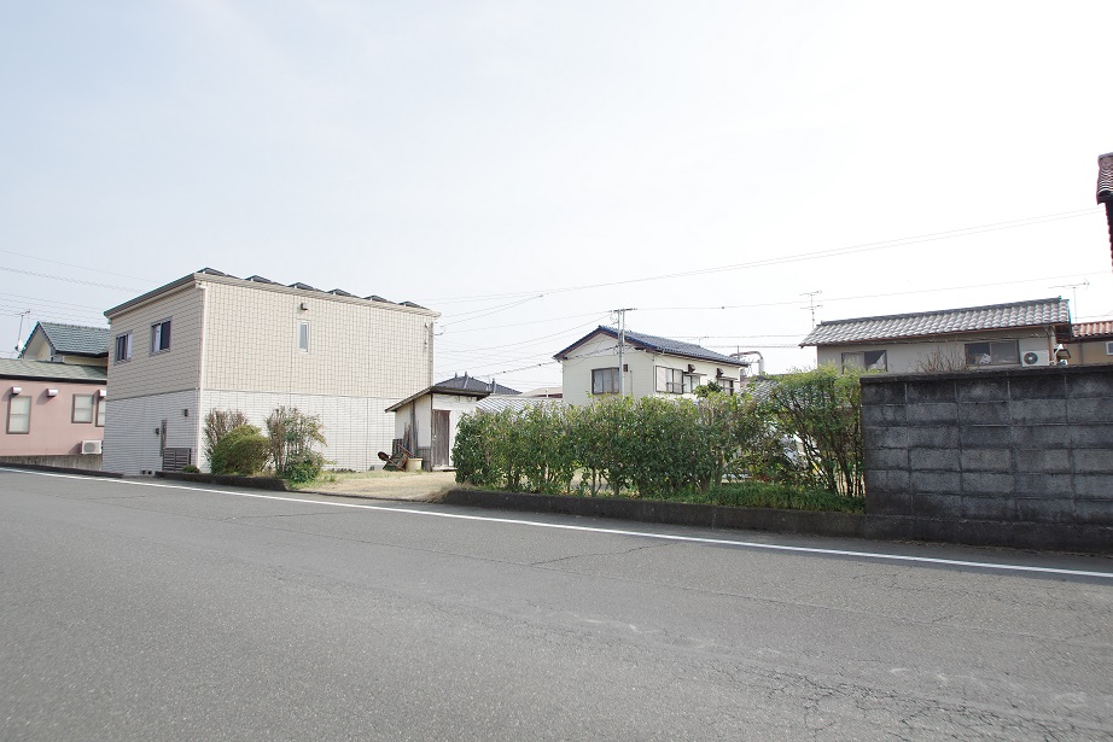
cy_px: 371
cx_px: 556
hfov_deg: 78.6
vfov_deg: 57.2
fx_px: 680
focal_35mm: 22
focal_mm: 15
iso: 200
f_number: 8
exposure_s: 1/320
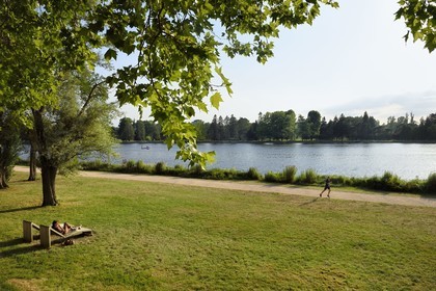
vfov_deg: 53.1
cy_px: 146
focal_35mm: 24
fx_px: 291
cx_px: 218
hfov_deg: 73.7
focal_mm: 24
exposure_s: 1/320
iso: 200
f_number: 11
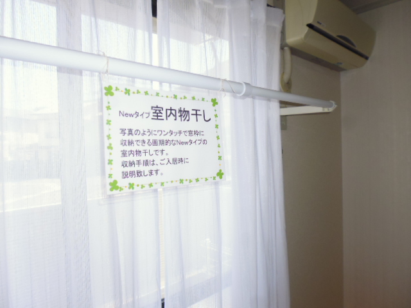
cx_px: 206
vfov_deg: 56.8
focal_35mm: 24
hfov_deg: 71.6
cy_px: 154
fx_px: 285
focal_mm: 4.3
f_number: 2.8
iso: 100
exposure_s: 1/160
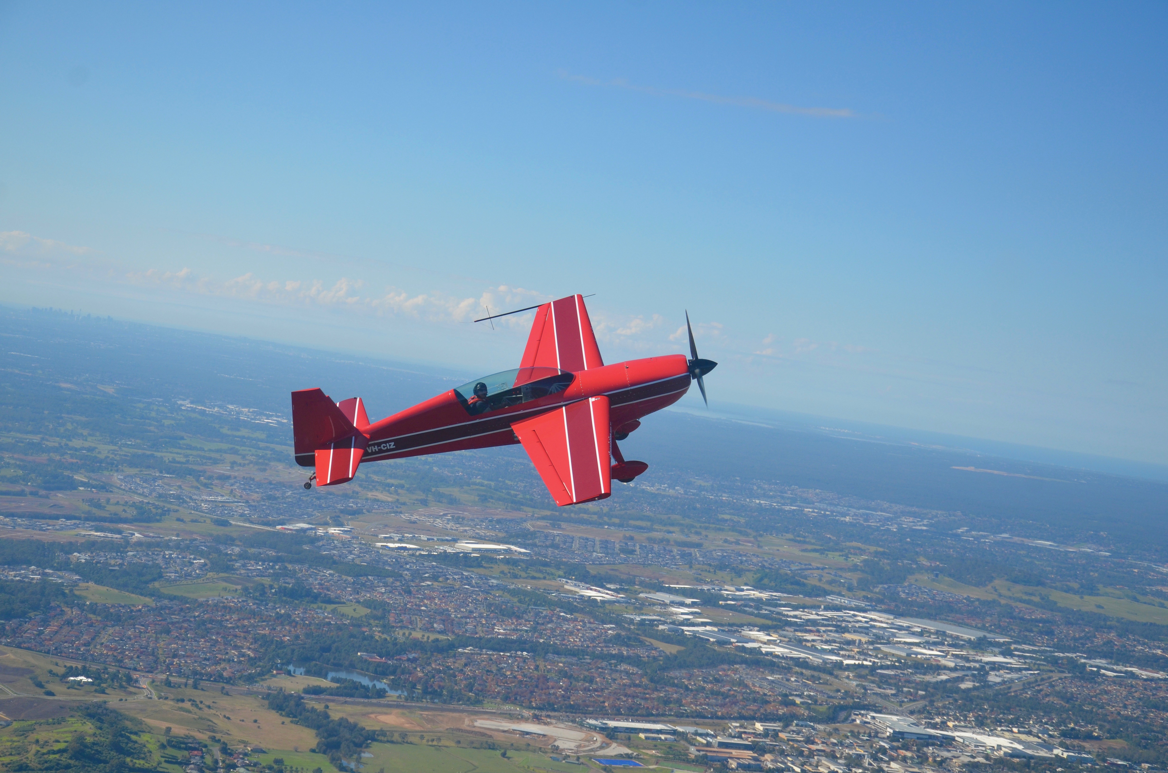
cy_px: 386
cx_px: 584
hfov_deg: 27.0
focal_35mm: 75
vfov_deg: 18.1
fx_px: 2428
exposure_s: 1/1600
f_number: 7.1
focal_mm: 50
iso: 400
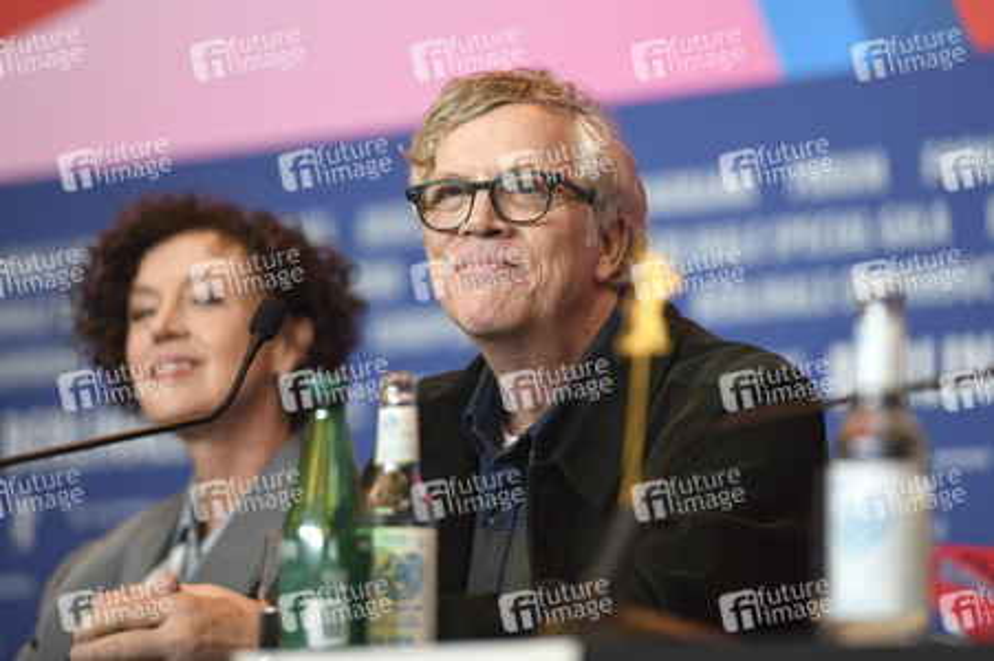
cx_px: 497
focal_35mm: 200
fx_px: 5518
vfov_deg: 6.9
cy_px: 330
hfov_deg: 10.3
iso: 1250
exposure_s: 1/250
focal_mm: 200
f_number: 3.2
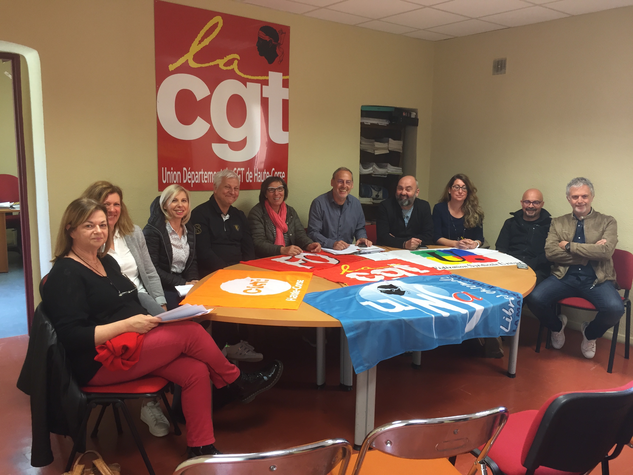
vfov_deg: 48.2
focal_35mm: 29
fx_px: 530
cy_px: 238
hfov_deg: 61.7
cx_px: 316
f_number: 2.2
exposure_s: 1/33
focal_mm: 4.15
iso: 100
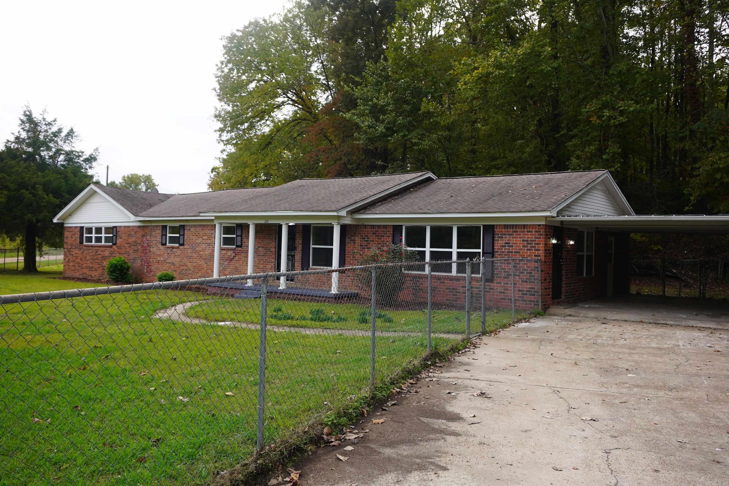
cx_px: 364
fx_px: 607
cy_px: 243
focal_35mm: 30
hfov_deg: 61.9
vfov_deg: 43.6
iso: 100
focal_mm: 20
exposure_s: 1/200
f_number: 5
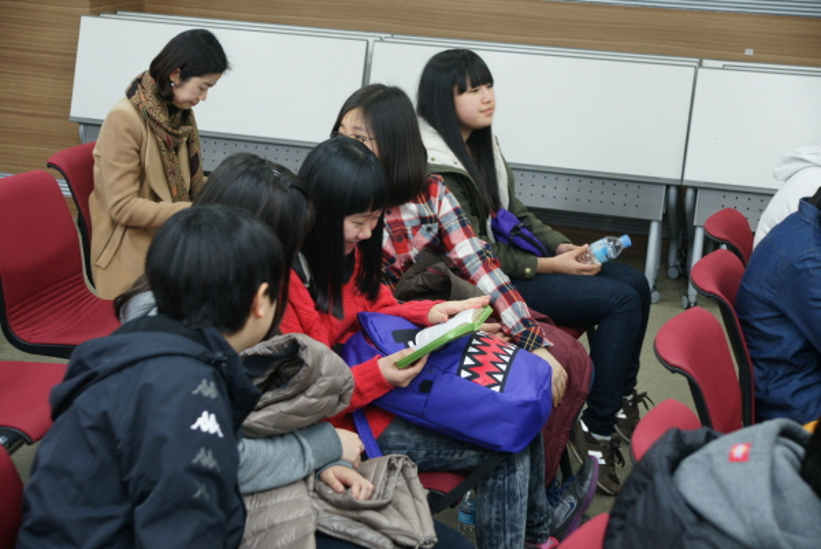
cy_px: 274
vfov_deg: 22.7
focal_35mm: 60
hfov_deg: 33.4
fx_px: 1369
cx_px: 410
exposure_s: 1/20
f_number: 4.5
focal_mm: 40
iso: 800
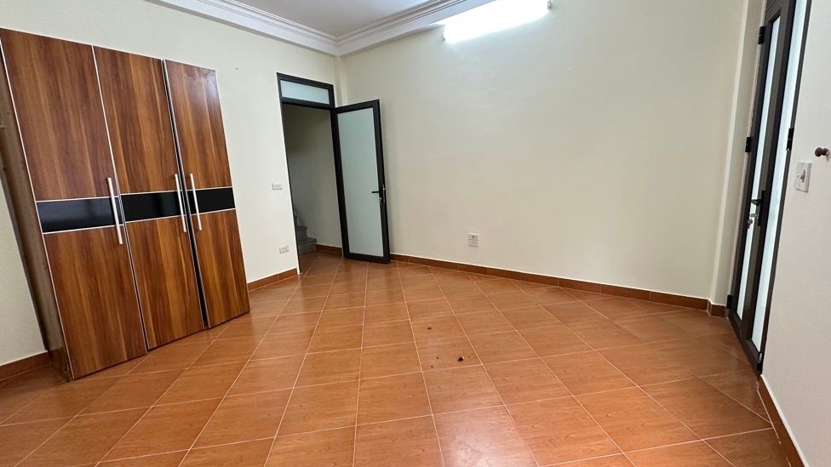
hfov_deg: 99.4
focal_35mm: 16
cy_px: 227
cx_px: 423
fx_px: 353
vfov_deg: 67.1
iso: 250
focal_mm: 2.22
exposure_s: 1/100
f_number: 2.2
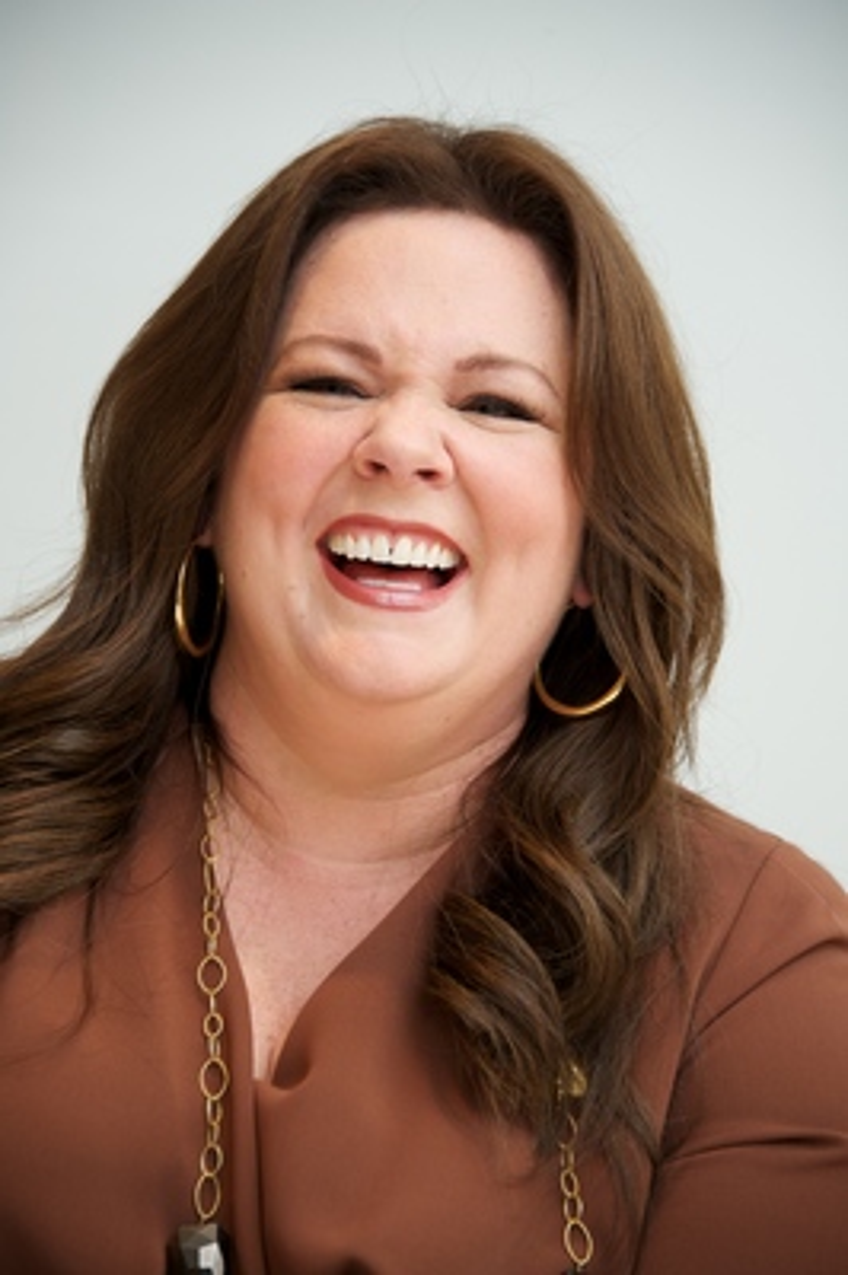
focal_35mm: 180
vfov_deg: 11.4
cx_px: 424
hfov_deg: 7.6
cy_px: 638
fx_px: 6371
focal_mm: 180
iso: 500
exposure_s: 1/60
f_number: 5.6
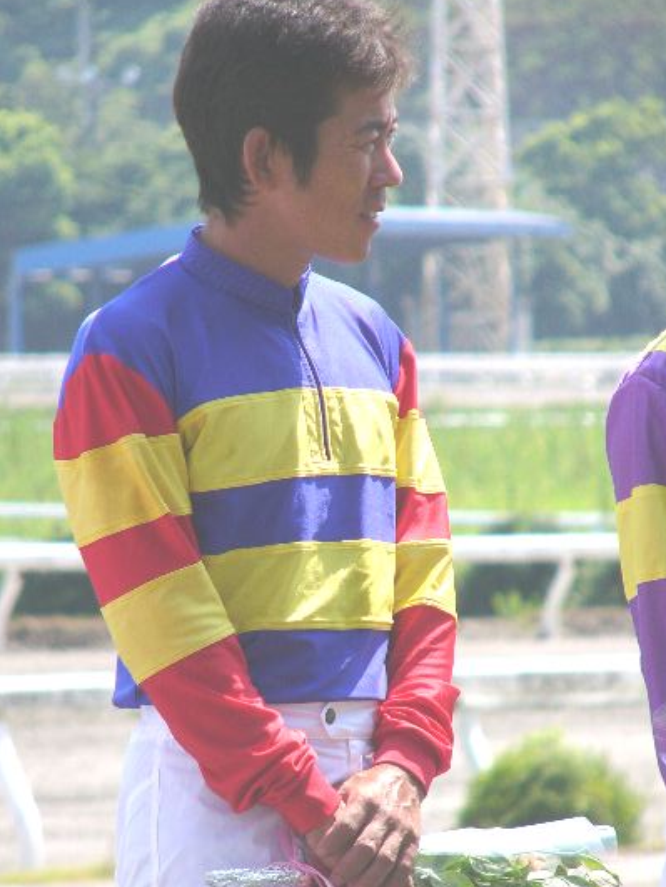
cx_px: 319
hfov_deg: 3.5
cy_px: 489
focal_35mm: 426
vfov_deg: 4.7
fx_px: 10928
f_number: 5.6
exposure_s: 1/640
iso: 50
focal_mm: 58.9
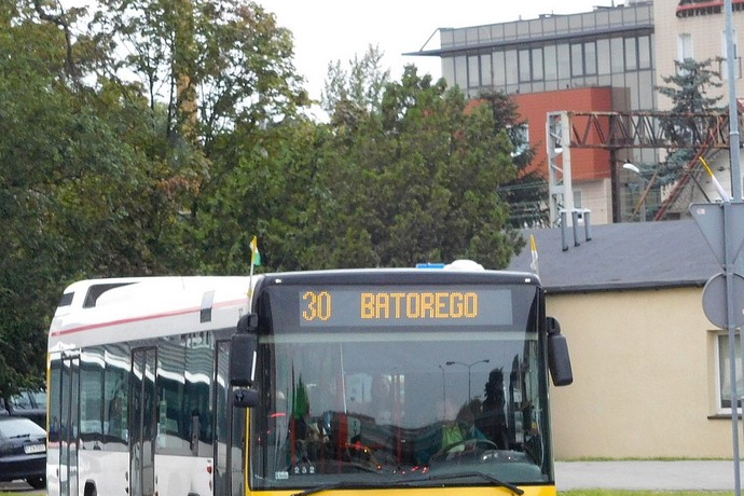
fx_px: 3141
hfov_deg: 13.5
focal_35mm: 152
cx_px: 390
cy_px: 336
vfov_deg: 9.0
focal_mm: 20
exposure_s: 1/60
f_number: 4.9
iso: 400
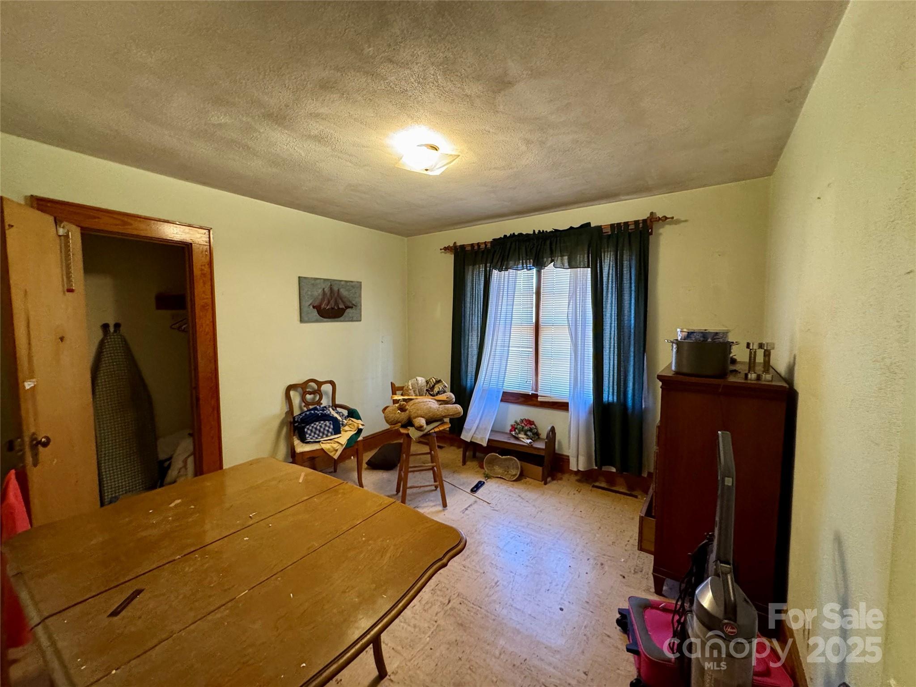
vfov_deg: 85.7
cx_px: 458
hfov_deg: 102.1
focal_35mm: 14
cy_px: 344
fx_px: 370
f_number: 2.2
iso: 640
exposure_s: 1/60
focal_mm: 2.22
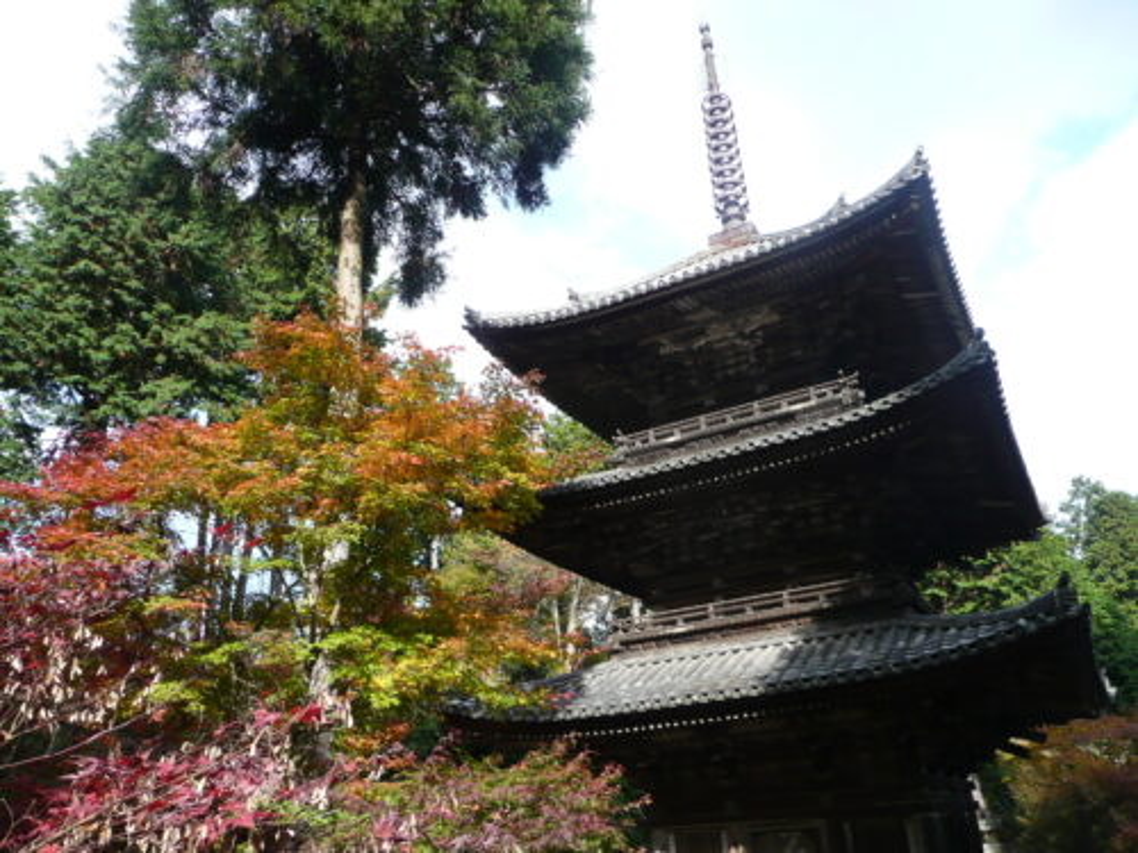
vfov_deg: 49.7
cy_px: 426
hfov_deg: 63.4
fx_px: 920
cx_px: 569
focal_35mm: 28
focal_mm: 4.6
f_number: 3.3
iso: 100
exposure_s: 1/250
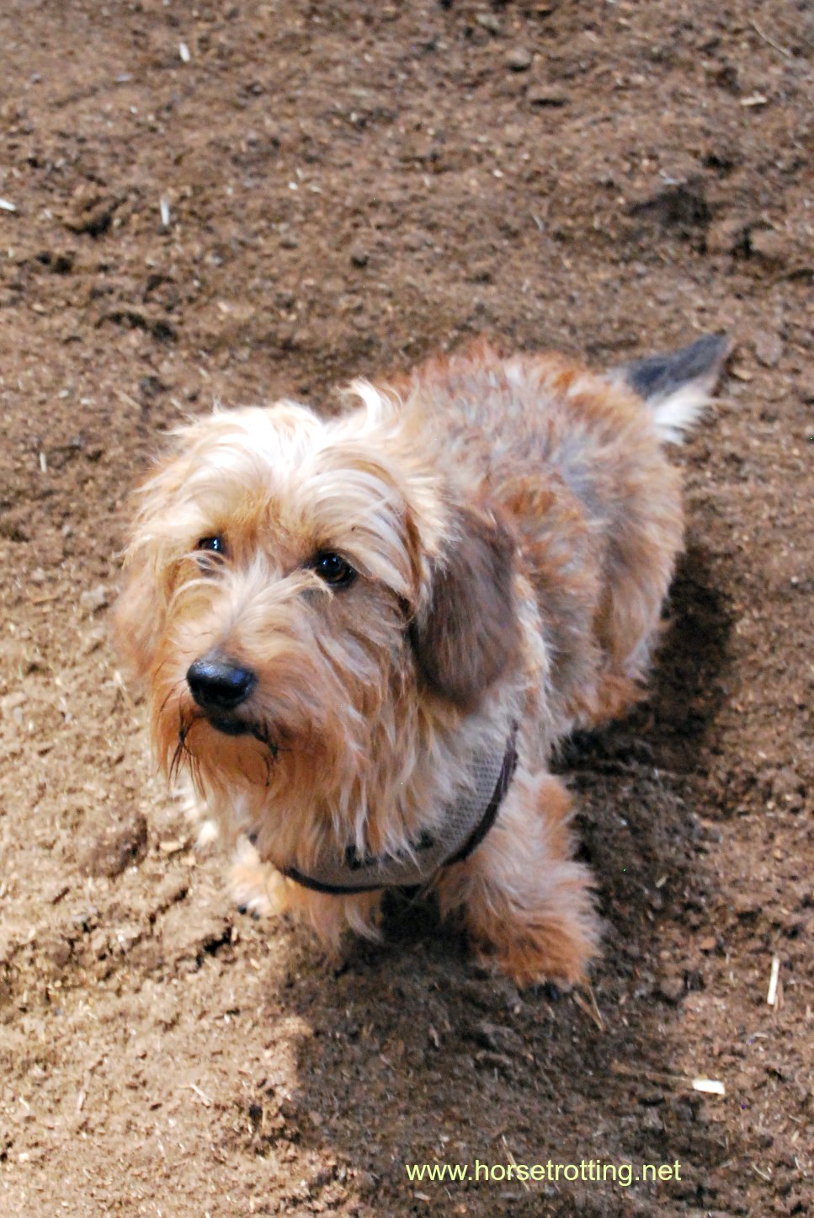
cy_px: 609
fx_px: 2792
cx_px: 407
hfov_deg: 16.6
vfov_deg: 24.6
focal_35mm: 82
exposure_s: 1/13
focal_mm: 55
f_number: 5.6
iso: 1600
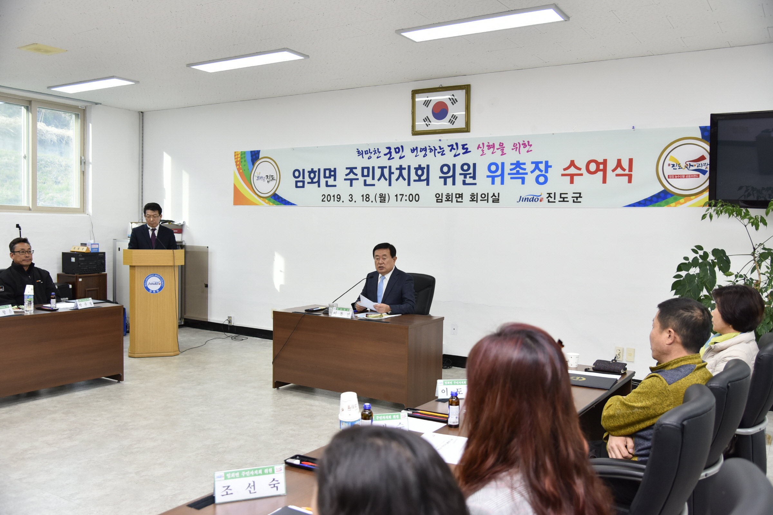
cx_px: 386
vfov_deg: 42.3
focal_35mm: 31
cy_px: 258
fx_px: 666
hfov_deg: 60.3
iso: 800
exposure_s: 1/125
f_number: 4.5
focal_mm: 31
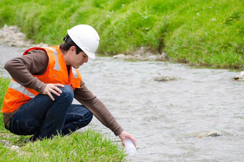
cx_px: 122
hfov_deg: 10.2
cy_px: 81
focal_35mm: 202
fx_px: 1370
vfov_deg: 6.8
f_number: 7.1
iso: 100
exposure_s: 1/200
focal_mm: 135
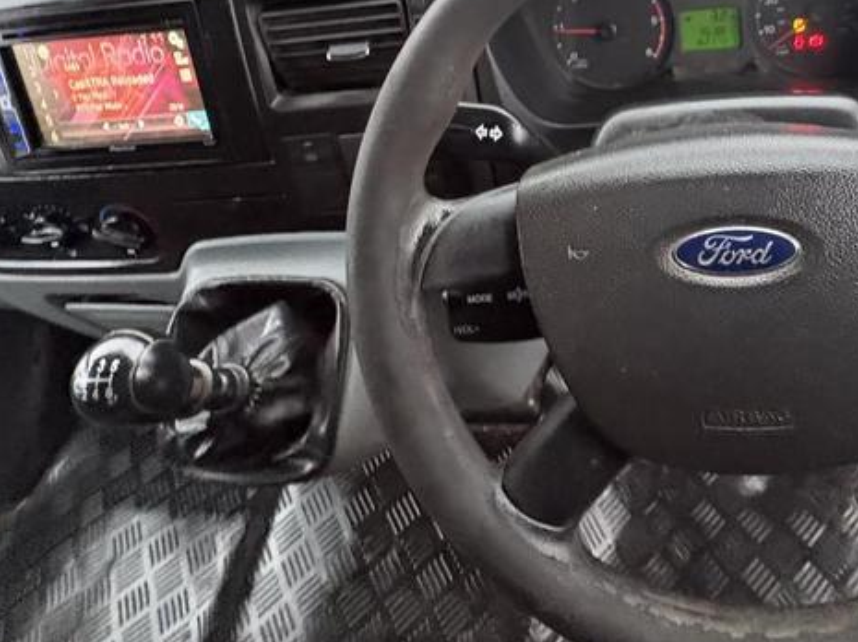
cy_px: 72
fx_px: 669
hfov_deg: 63.0
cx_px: 602
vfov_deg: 46.6
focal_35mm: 27
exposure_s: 1/40
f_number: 2.2
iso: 1000
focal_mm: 2.22
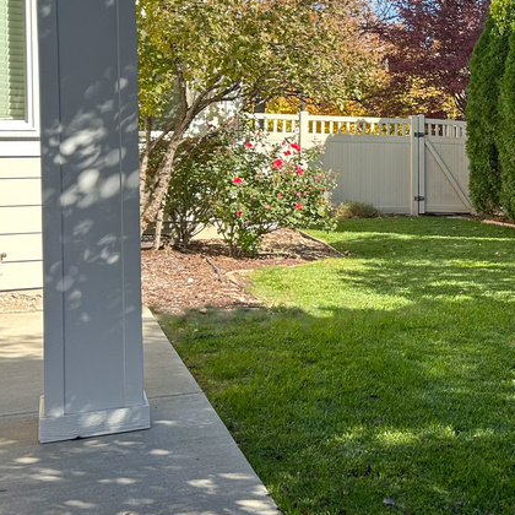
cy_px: 173
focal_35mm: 56
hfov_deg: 27.7
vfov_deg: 30.3
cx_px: 580
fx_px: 943
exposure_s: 1/1000
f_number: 1.5
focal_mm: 5.7
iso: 50
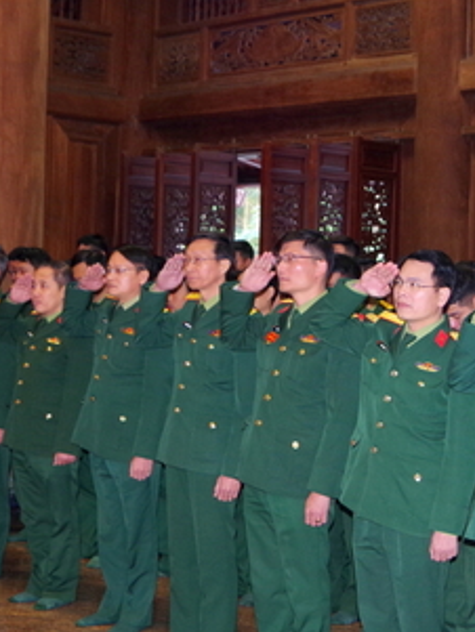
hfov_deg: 21.2
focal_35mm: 69
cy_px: 361
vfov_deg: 28.1
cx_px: 317
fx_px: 1262
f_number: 4.5
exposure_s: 1/20
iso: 800
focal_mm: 18
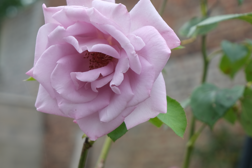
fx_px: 665
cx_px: 110
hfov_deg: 21.4
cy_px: 61
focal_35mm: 95
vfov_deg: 14.4
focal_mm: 45
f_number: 5.6
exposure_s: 1/140
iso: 160
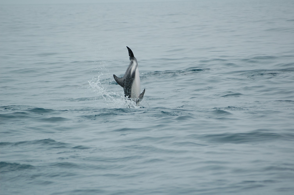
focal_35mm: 300
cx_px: 147
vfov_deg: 4.6
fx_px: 2448
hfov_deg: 6.9
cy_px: 98
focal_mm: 200
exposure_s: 1/1600
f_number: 5.6
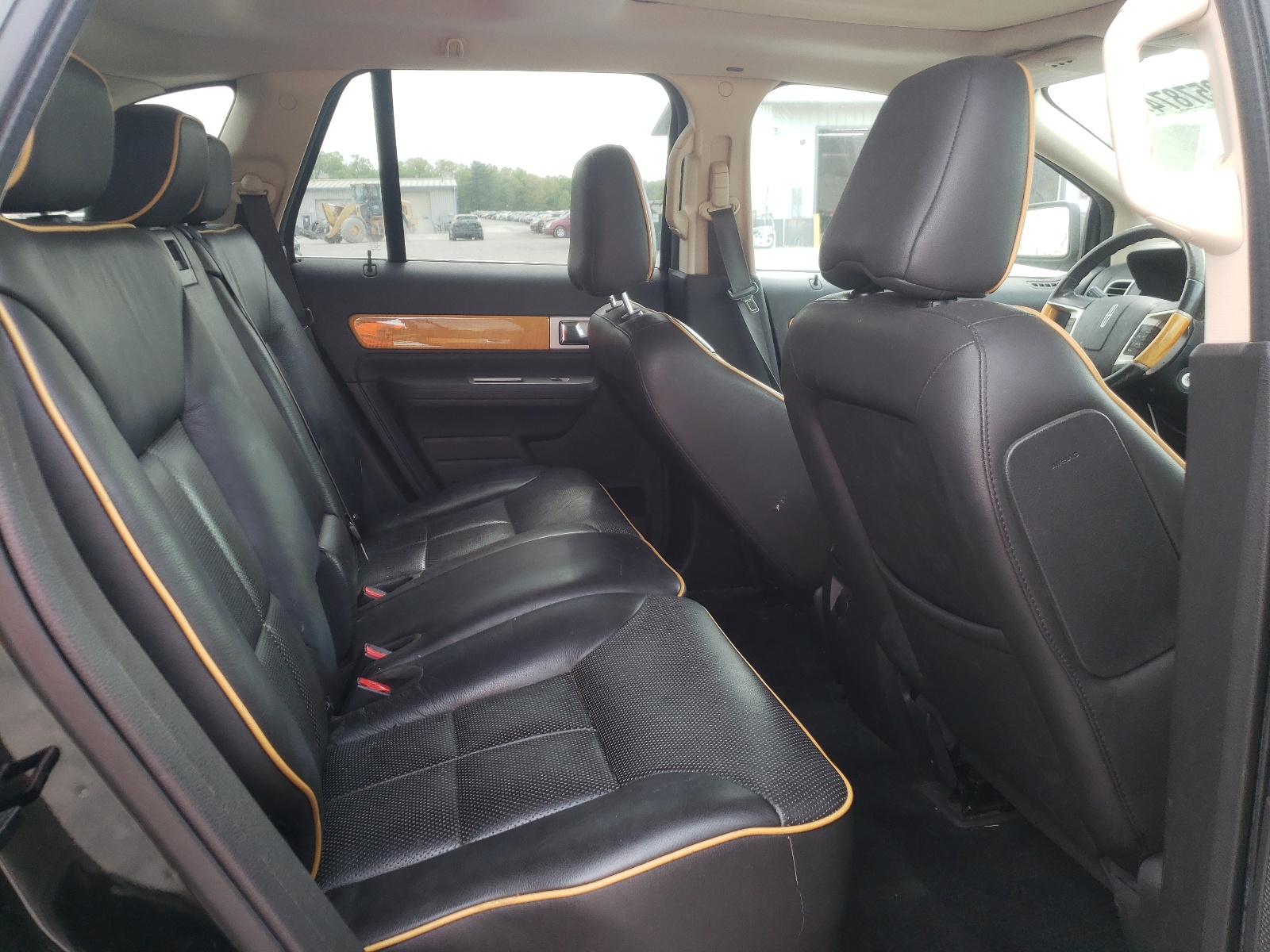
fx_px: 954
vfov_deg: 53.1
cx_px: 635
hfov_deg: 67.3
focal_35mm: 26
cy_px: 476
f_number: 1.5
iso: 50
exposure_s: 1/141
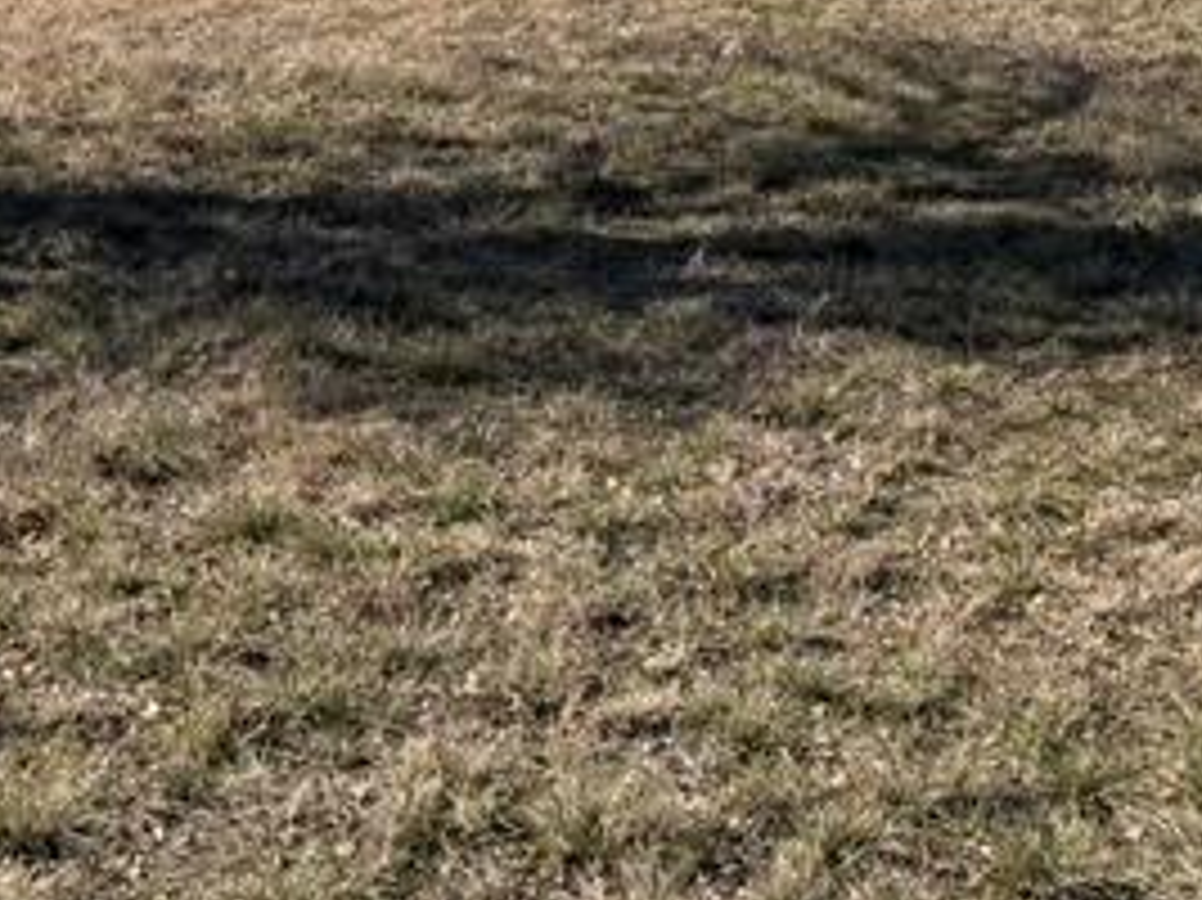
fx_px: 3193
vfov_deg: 15.4
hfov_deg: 20.8
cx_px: 1112
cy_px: -238
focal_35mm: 92
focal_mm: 6.76
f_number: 1.78
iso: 80
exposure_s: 1/3759
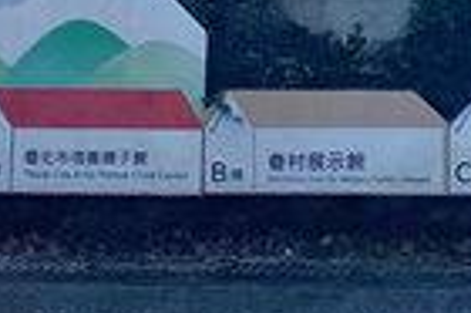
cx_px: 632
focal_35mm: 155
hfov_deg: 12.8
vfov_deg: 8.4
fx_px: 2026
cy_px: -300
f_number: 1.8
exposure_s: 1/7692
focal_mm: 4.25
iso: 32
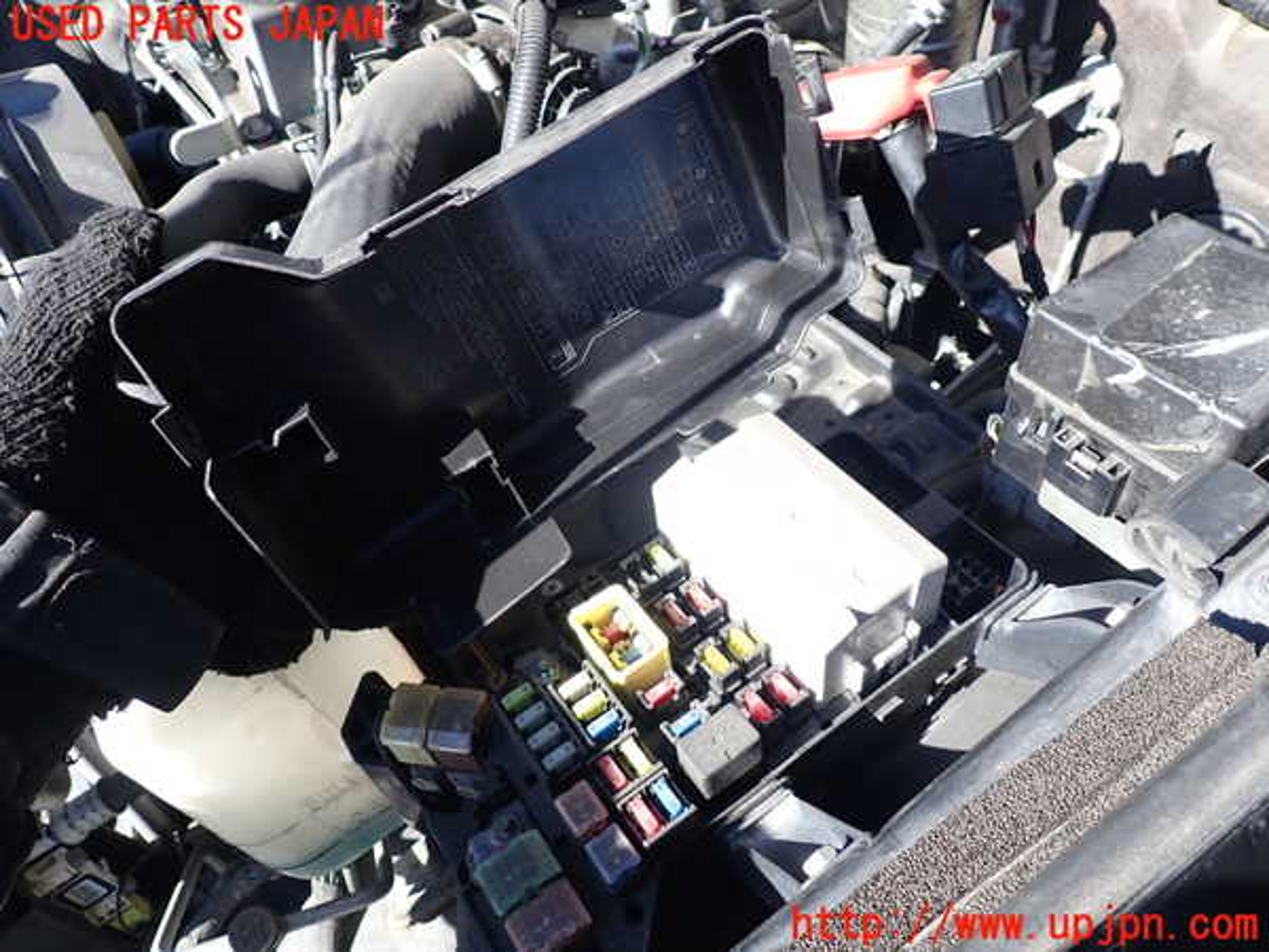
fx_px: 916
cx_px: 634
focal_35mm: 25
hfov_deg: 69.4
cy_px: 476
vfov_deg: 54.9
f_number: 2.8
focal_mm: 4.5
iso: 100
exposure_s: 1/250
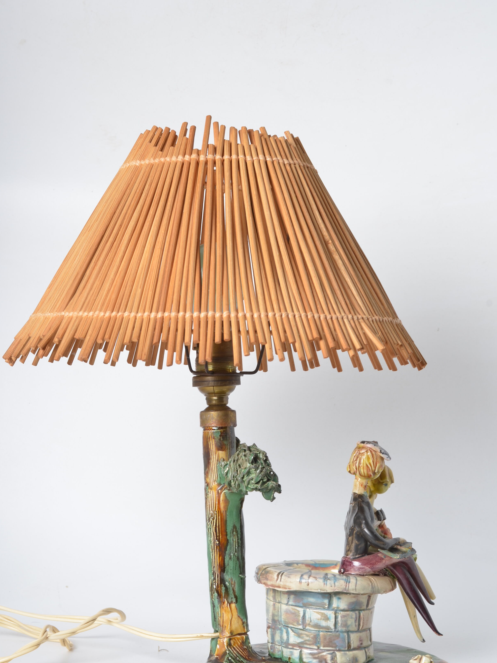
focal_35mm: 82
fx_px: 1570
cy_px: 344
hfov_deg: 18.0
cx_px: 248
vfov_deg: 23.8
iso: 100
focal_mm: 50
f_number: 11
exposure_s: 1/125
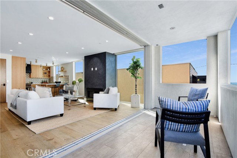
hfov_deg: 100.4
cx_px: 118
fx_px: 99
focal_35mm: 15
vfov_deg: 77.4
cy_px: 79
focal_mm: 10
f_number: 8
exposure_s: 1/80
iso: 250
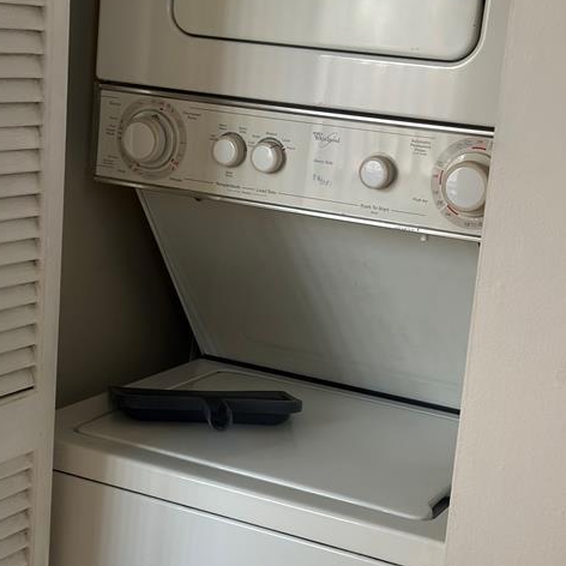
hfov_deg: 25.0
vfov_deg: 24.9
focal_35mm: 69
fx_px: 1276
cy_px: 353
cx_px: 236
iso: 160
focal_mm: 6.86
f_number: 1.78
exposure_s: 1/60
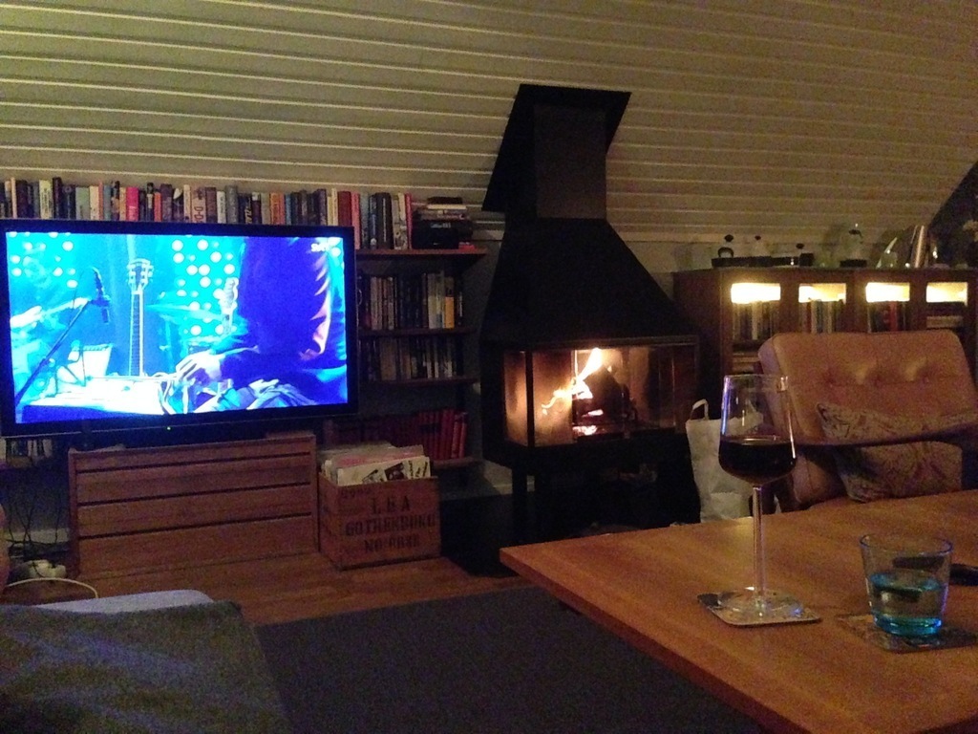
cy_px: 367
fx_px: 932
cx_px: 489
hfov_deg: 55.4
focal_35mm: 33
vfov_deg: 42.9
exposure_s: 1/15
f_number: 2.4
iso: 2500
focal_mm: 4.12
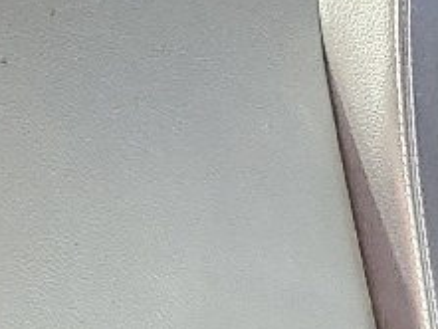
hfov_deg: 10.5
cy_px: 880
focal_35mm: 188
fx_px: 2380
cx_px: 394
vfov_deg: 7.3
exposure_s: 1/60.2
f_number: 1.5
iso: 169
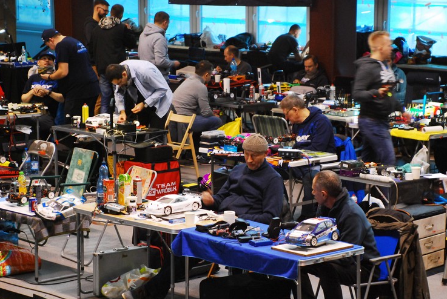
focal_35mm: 114
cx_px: 235
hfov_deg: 17.9
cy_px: 157
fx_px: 1418
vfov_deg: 12.1
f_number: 4.5
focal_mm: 70
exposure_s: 1/40
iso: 1000
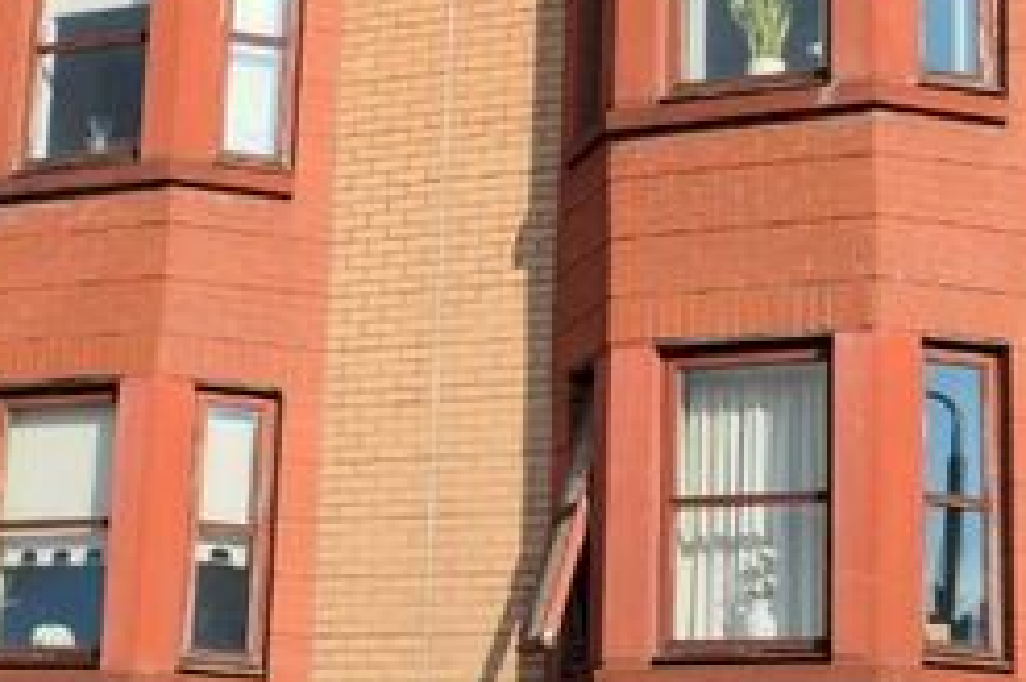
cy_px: 42
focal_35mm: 102
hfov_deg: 19.8
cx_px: 199
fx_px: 2903
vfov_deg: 13.2
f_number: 7.1
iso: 400
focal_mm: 24
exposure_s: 1/800
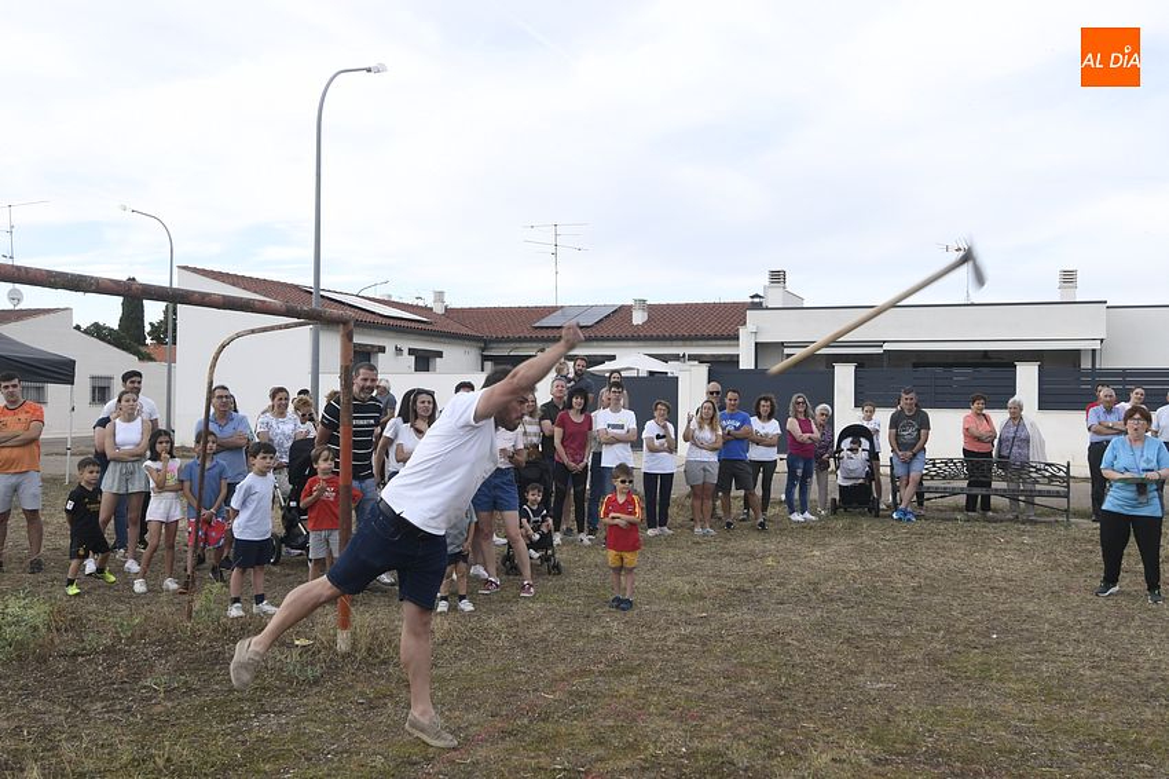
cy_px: 390
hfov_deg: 53.2
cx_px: 584
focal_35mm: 36
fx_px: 1168
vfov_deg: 36.8
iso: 250
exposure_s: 1/320
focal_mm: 24
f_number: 5.6
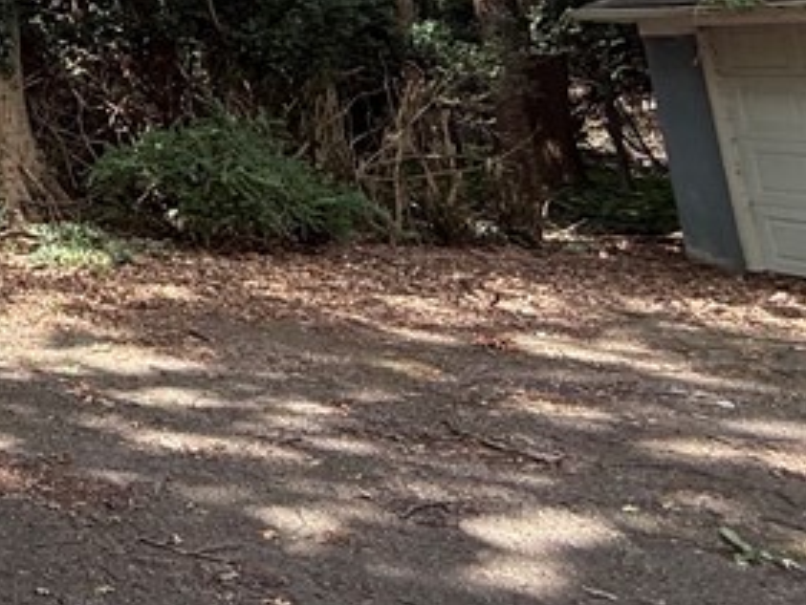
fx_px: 1188
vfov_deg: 23.8
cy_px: -252
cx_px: -384
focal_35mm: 51
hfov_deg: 27.1
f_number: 2.2
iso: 64
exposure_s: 1/222
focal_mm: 2.22
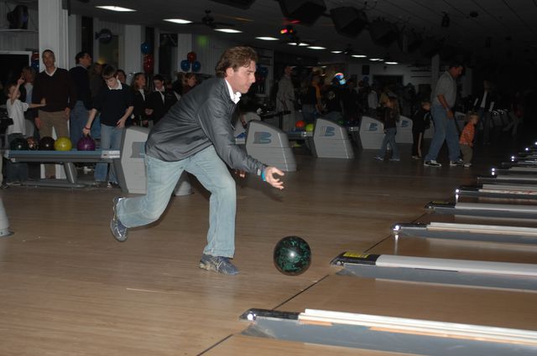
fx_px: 894
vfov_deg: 22.6
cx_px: 268
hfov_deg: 33.4
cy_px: 178
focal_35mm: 60
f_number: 3.8
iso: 400
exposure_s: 1/125
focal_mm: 40
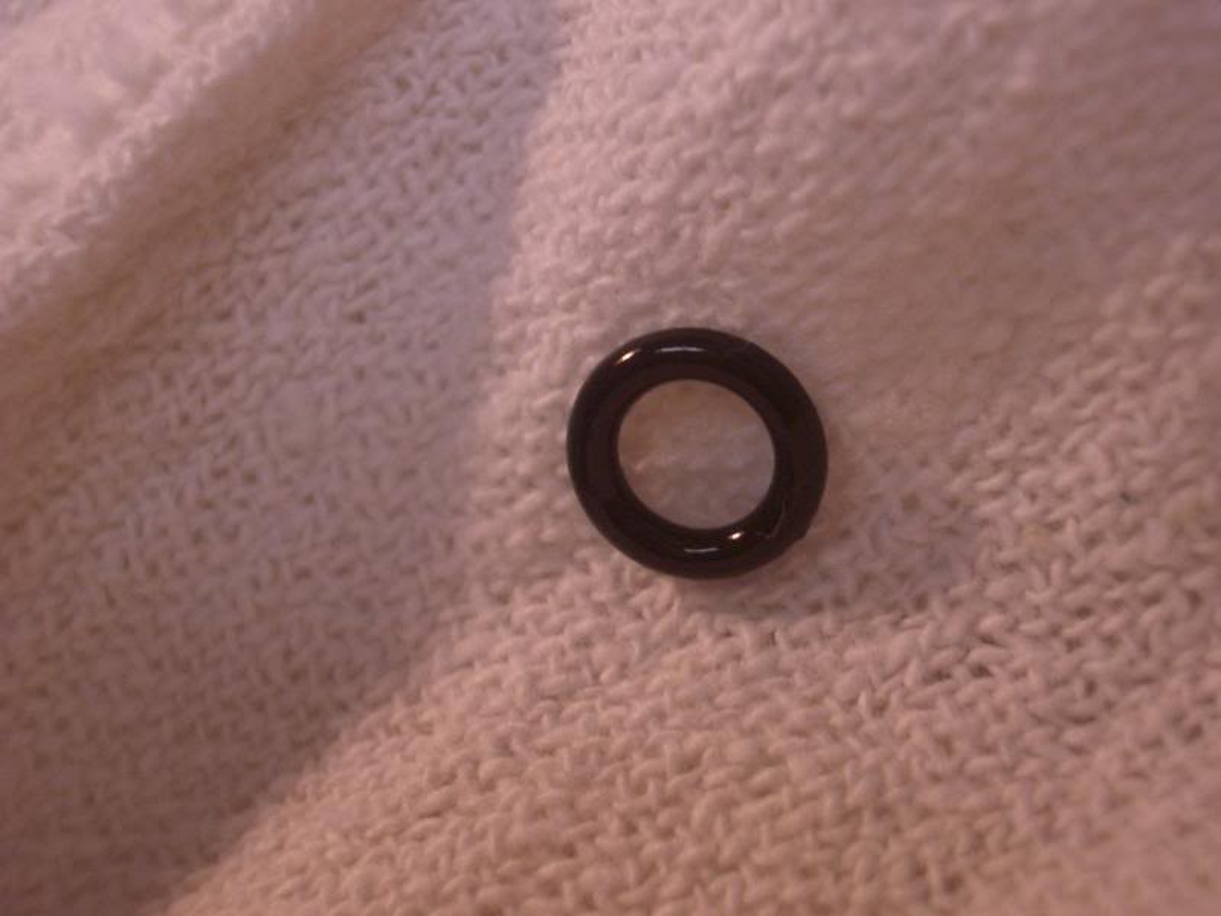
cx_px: 610
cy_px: 458
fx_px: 2187
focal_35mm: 62
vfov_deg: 23.7
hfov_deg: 31.2
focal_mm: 10.2
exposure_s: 1/50
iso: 100
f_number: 3.5
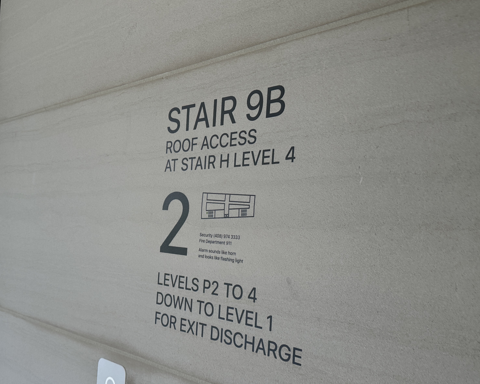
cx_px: 213
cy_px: 236
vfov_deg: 45.5
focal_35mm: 32
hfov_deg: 55.5
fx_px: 455
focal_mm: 6.86
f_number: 1.78
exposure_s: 1/248
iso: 80
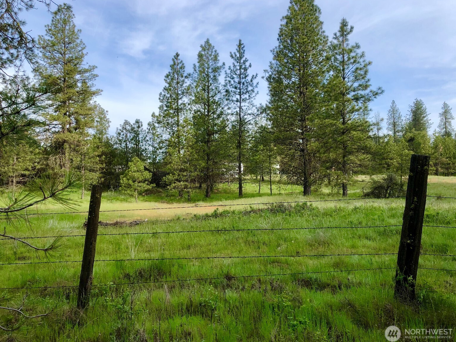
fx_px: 382
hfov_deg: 61.7
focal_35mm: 29
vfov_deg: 48.2
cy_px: 168
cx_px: 225
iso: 20
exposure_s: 1/684
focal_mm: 3.99
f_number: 1.8
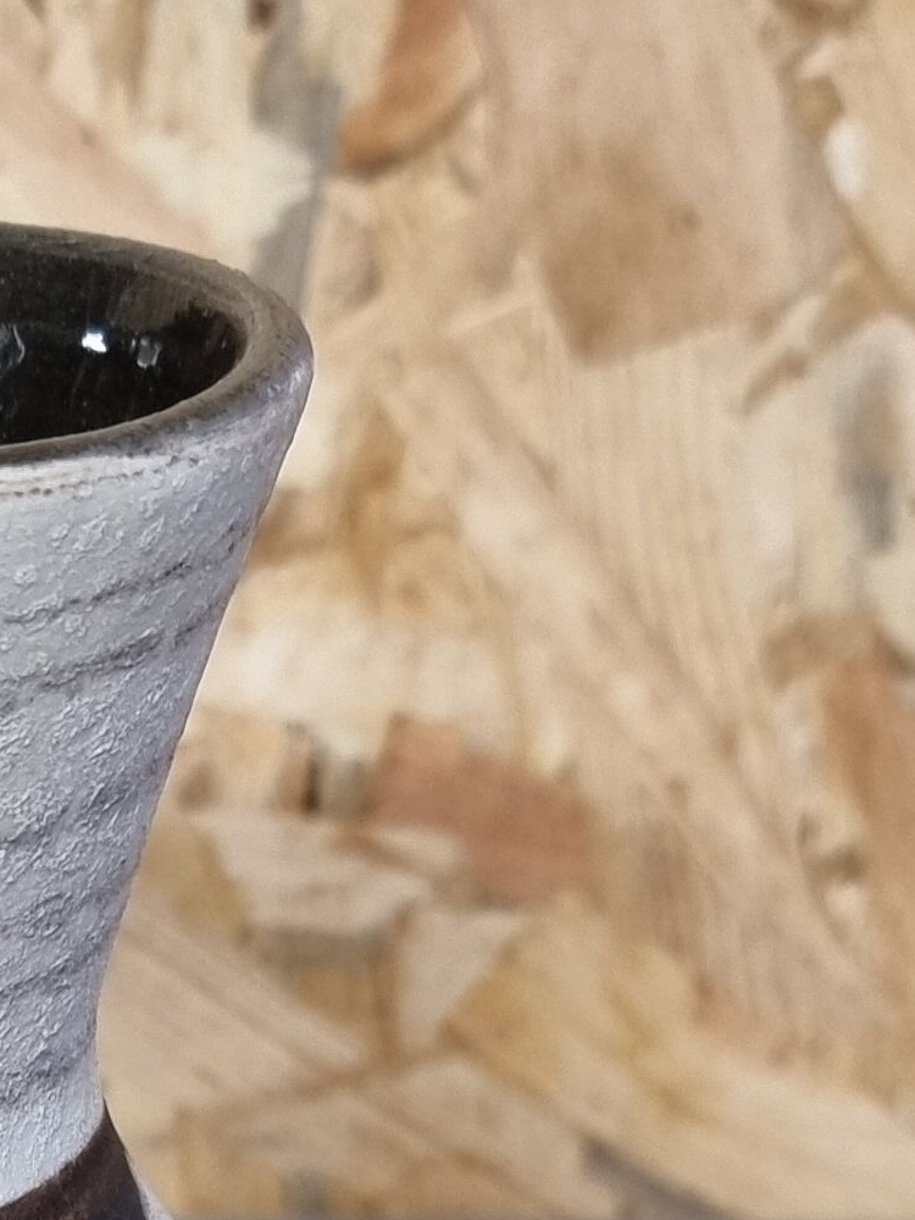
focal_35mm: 96
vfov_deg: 19.1
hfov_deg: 14.7
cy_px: 1527
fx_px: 3383
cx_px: -293
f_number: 1.8
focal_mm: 6.7
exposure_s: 1/40
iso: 400
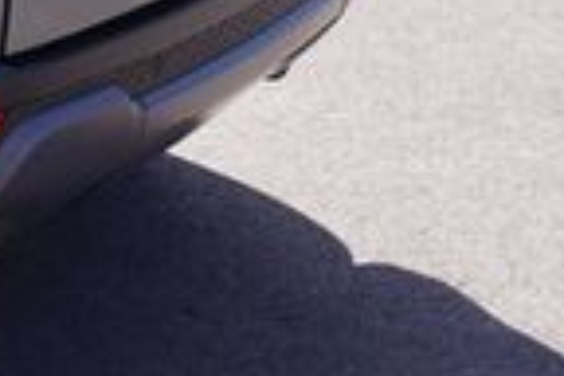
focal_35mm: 147
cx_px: -685
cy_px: -157
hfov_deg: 11.9
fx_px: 2303
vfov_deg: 9.1
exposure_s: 1/80
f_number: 8
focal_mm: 22
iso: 100
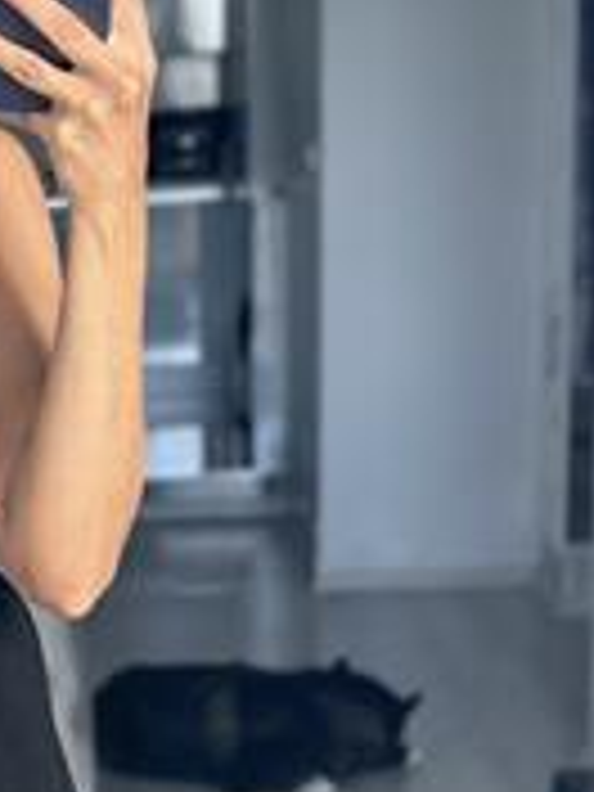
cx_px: -256
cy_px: 626
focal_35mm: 138
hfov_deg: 10.4
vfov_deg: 14.2
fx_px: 3157
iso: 100
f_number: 1.78
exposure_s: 1/121
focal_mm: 6.86
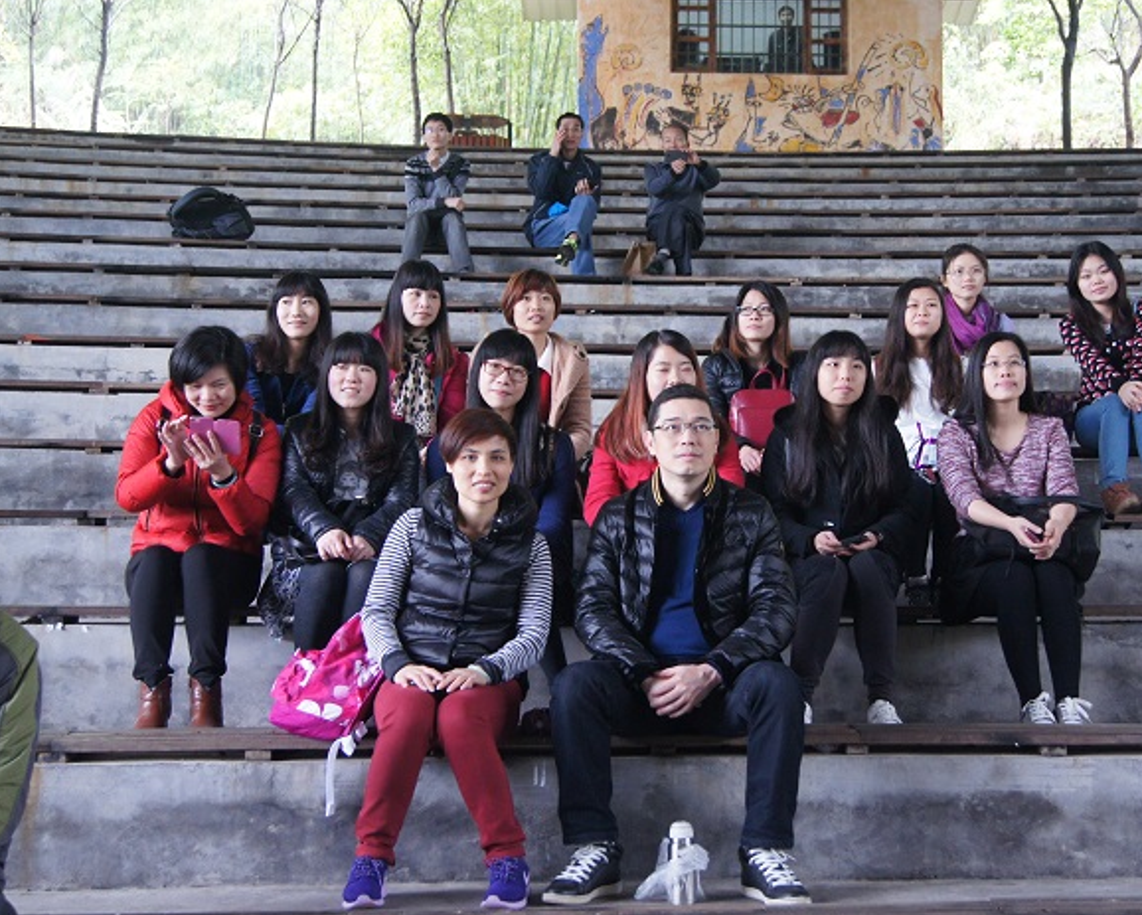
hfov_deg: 31.6
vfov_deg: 25.6
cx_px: 668
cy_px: 458
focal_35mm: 60
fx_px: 2014
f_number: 4.5
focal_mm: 35
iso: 1600
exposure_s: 1/25
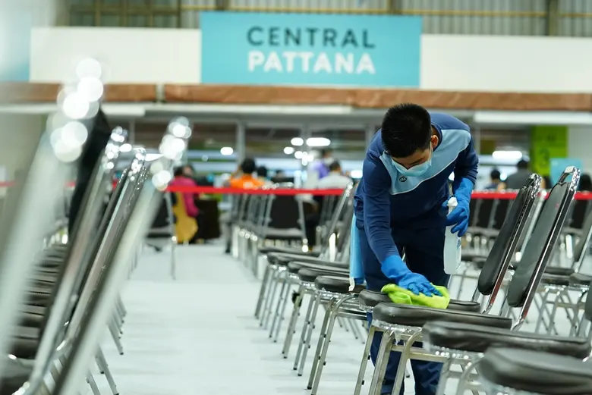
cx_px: 296
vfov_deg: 10.1
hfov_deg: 15.1
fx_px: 2238
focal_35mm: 136
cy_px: 198
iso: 2000
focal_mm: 91
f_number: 3.5
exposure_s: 1/80
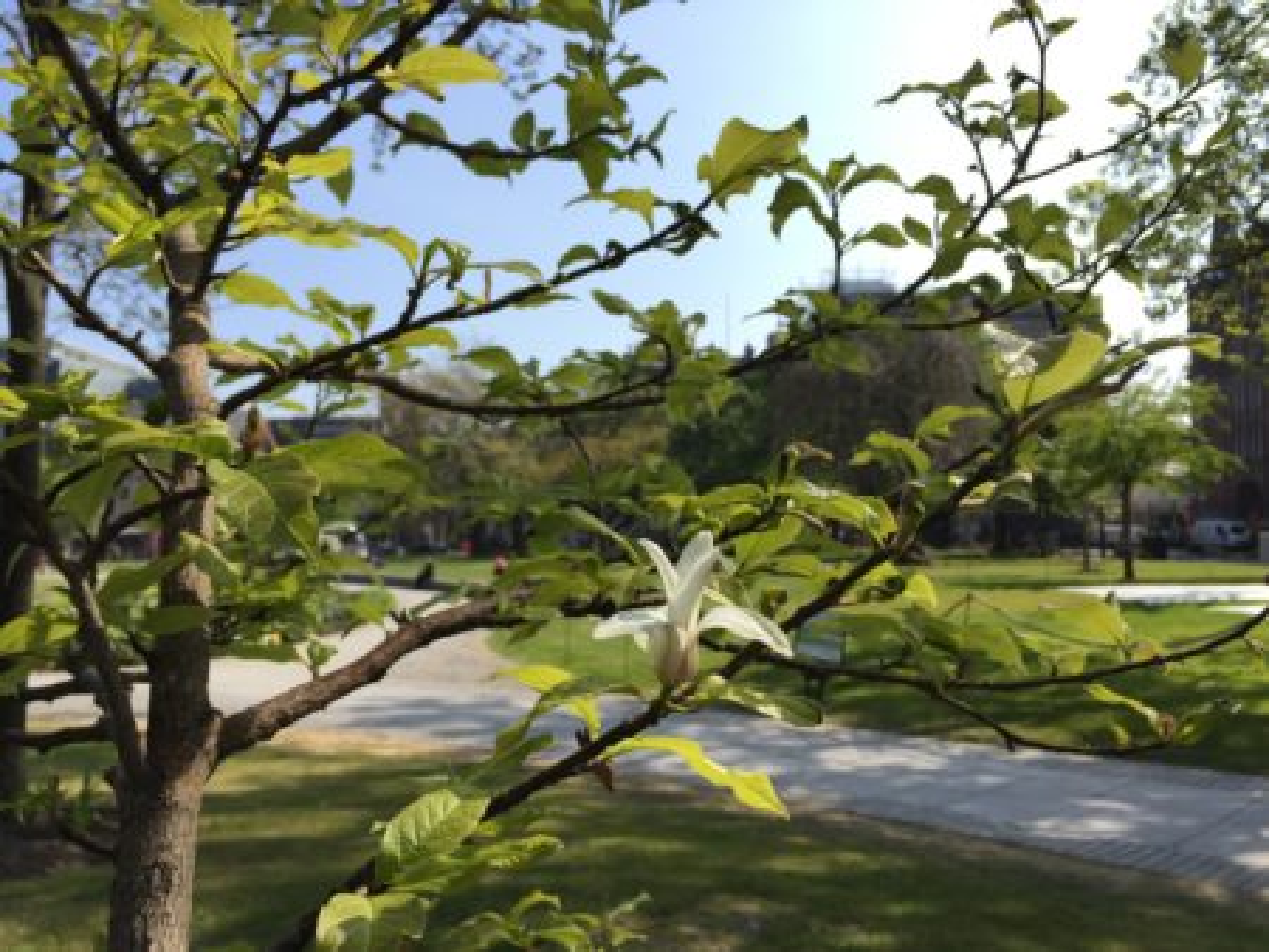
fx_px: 1064
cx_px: 634
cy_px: 476
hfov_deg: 61.6
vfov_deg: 48.3
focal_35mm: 29
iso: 32
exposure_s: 1/1199
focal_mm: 4.15
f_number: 2.2
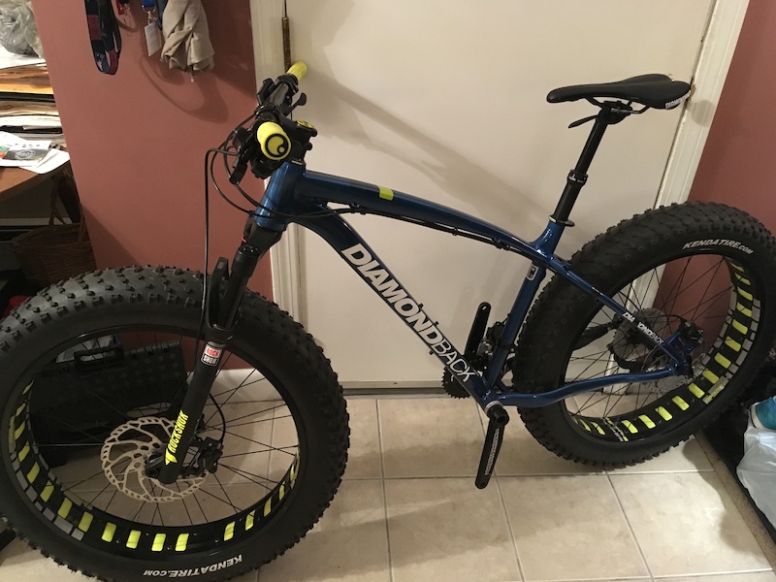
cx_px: 388
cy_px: 291
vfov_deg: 48.2
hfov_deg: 61.7
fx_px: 650
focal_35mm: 29
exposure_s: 1/15
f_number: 2.2
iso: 400
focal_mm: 4.15
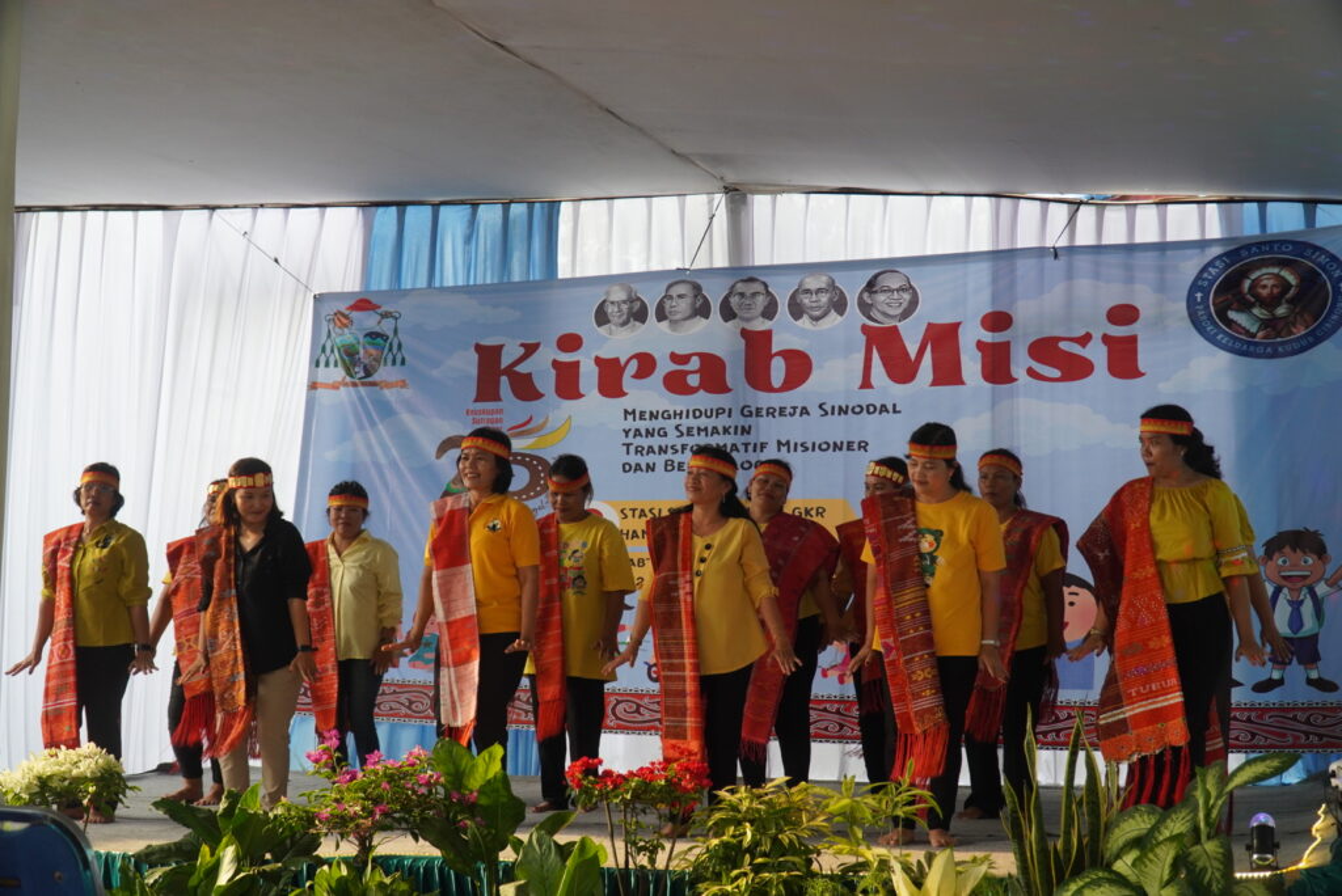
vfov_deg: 30.9
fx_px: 1622
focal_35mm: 44
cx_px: 671
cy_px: 448
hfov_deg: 44.9
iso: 400
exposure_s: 1/160
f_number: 4
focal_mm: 29
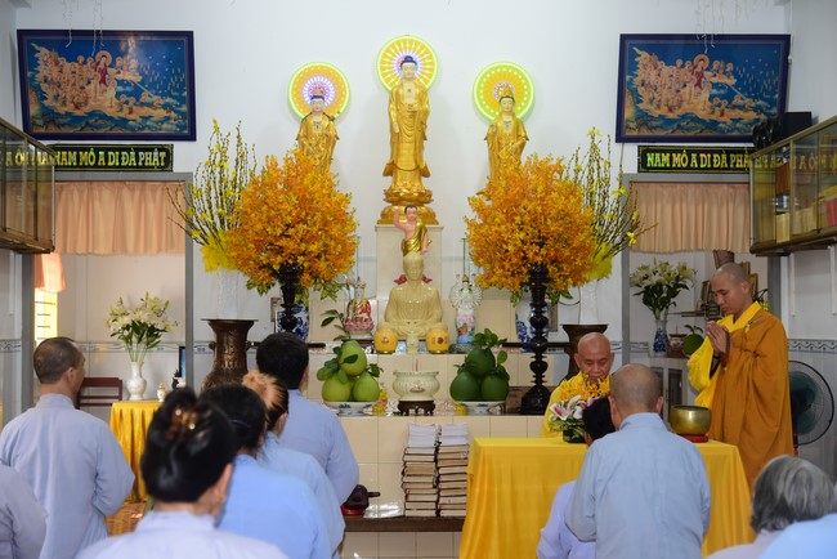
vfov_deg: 21.9
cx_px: 418
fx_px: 1442
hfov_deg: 32.4
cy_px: 280
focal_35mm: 62
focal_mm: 62
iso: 500
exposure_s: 1/125
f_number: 4
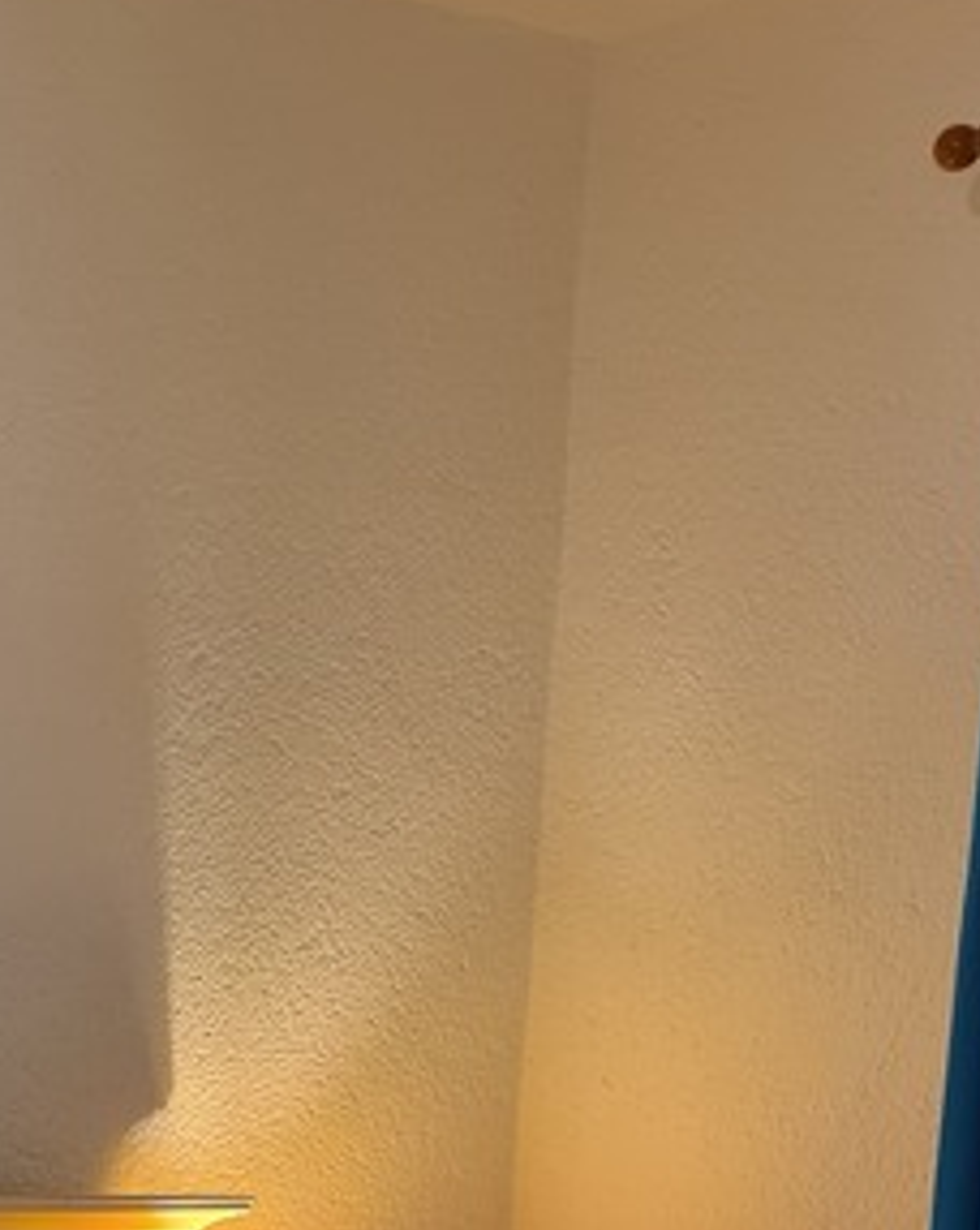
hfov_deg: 15.8
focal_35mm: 91
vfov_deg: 20.0
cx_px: -361
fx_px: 3306
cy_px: 1381
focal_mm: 5.4
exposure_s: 1/50
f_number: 1.8
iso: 125
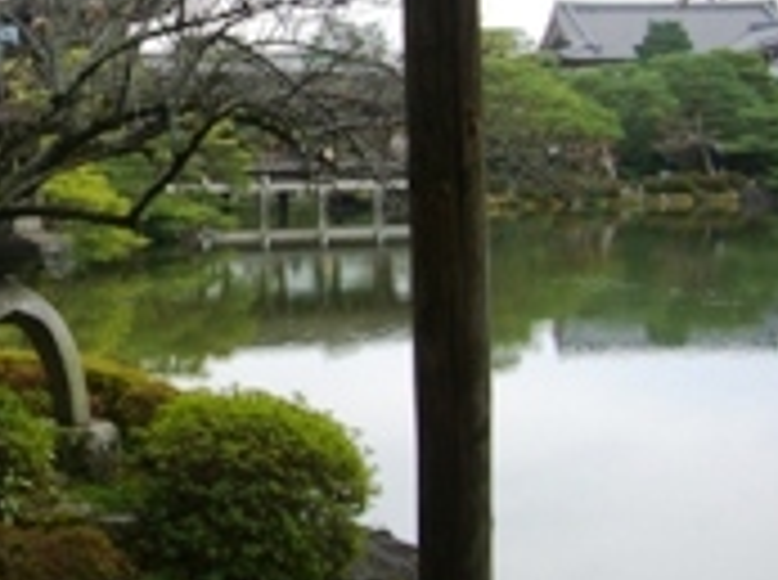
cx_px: 0
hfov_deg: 23.2
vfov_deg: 18.0
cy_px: 144
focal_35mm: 81
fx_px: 1817
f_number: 2.8
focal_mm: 7.9
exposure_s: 1/250
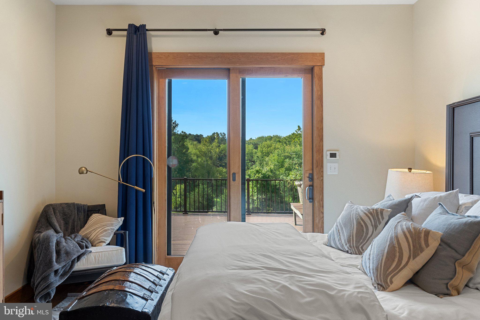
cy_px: 160
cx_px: 240
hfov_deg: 63.7
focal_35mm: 29
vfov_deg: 45.0
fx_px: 387
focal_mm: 19.5
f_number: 8
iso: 800
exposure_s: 1/20
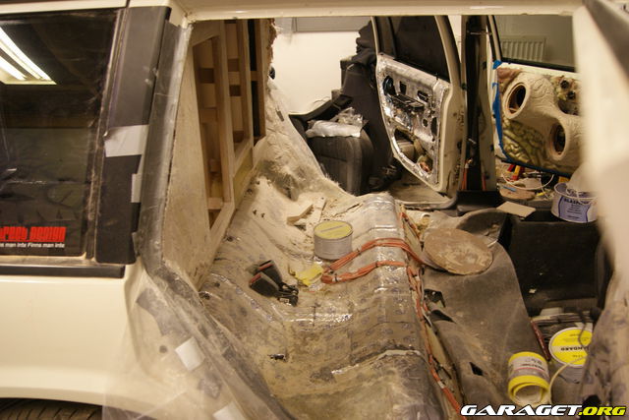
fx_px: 524
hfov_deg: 61.9
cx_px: 314
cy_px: 210
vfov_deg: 43.6
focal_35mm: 30
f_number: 4
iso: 400
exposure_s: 1/8
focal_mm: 20
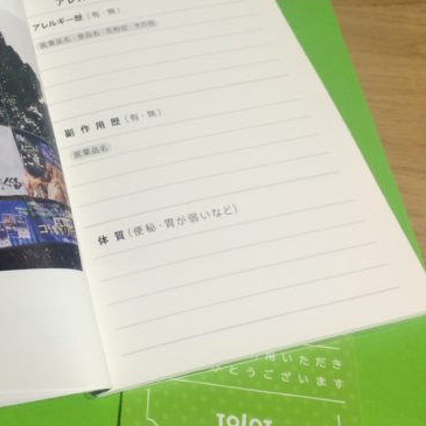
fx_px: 627
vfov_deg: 37.4
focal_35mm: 45
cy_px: 166
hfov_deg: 35.6
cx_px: 54
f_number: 2.2
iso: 100
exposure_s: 1/33
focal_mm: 4.15
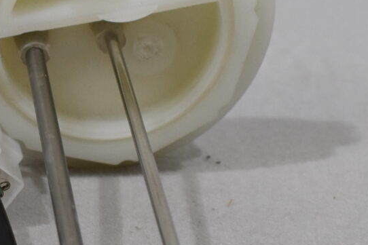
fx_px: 1594
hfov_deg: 13.1
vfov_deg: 8.8
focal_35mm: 156
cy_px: 196
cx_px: 82
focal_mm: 22
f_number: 5.6
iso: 400
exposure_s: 1/125
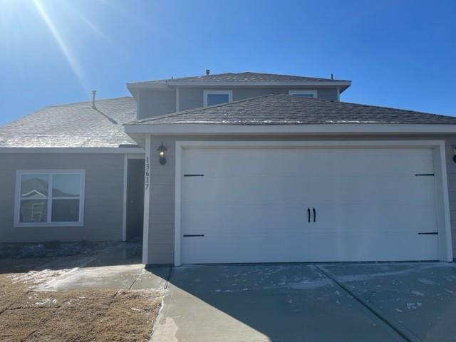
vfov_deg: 53.1
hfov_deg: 67.3
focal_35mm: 26
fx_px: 343
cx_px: 228
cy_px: 171
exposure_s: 1/5051
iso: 32
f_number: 1.6
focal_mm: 4.2
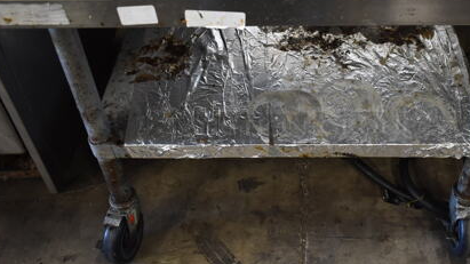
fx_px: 523
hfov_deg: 47.8
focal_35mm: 42
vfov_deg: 28.1
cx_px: 300
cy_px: 79
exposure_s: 1/30
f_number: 3.5
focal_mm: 18
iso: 800
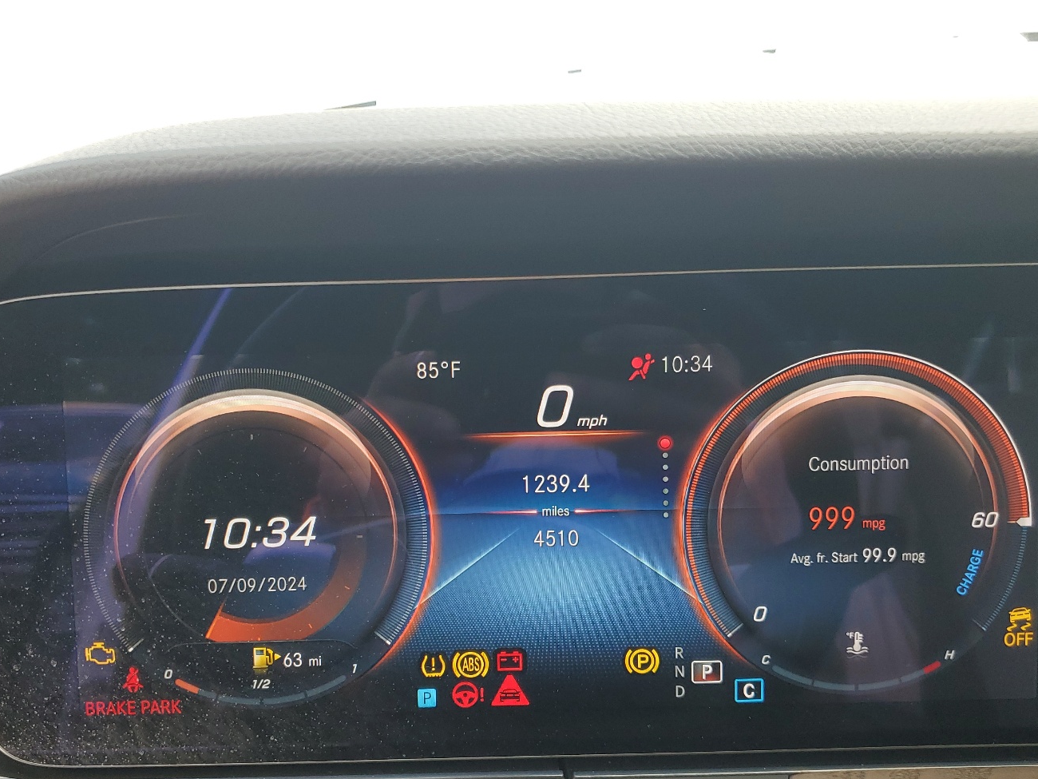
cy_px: 467
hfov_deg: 56.8
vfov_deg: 43.9
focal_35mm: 32
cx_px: 509
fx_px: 960
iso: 50
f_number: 1.5
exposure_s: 1/213
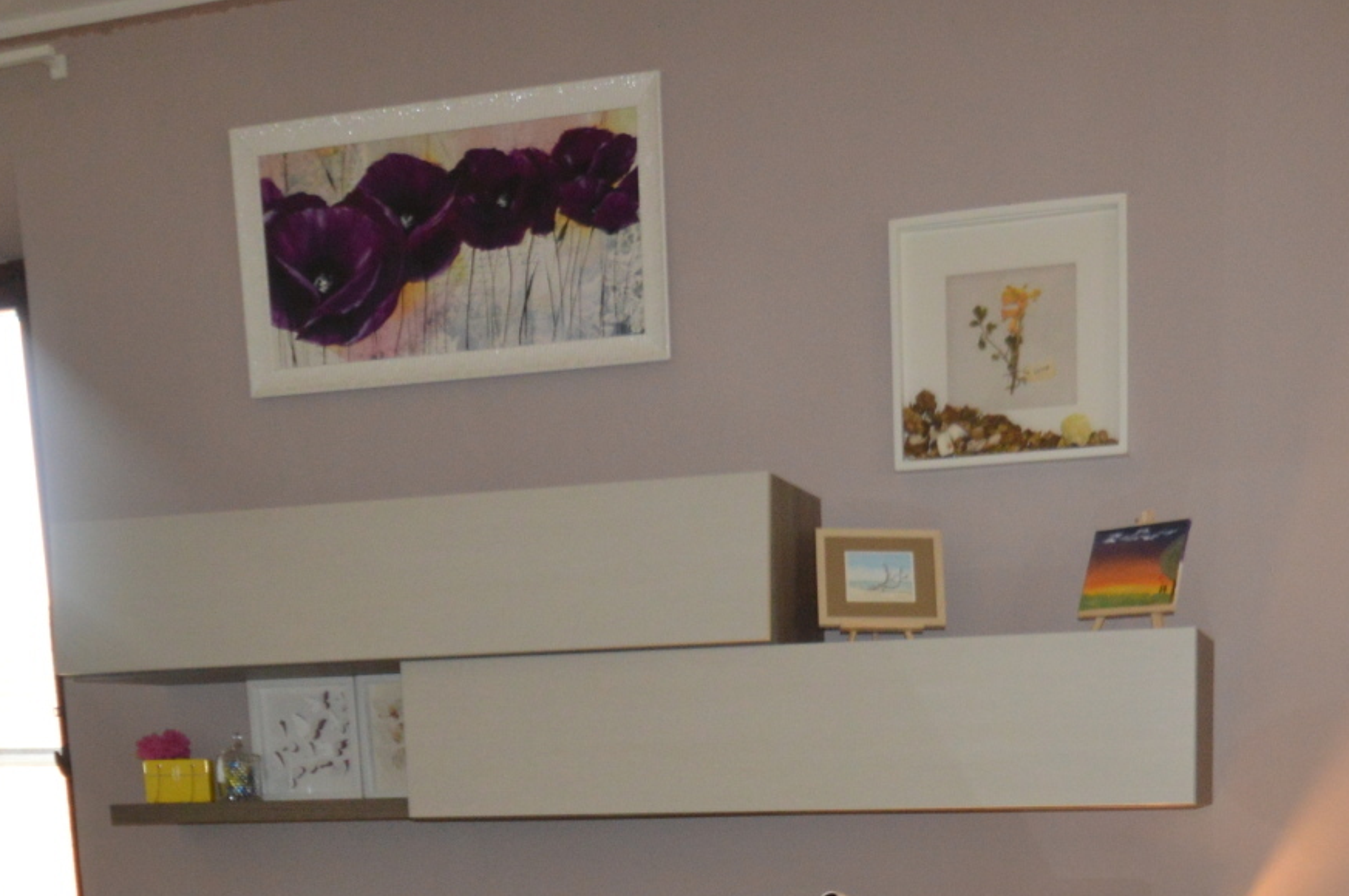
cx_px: 870
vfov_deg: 26.7
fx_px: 1647
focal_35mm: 44
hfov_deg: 44.1
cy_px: 1100
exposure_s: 1/60
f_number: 3.5
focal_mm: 10
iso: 560
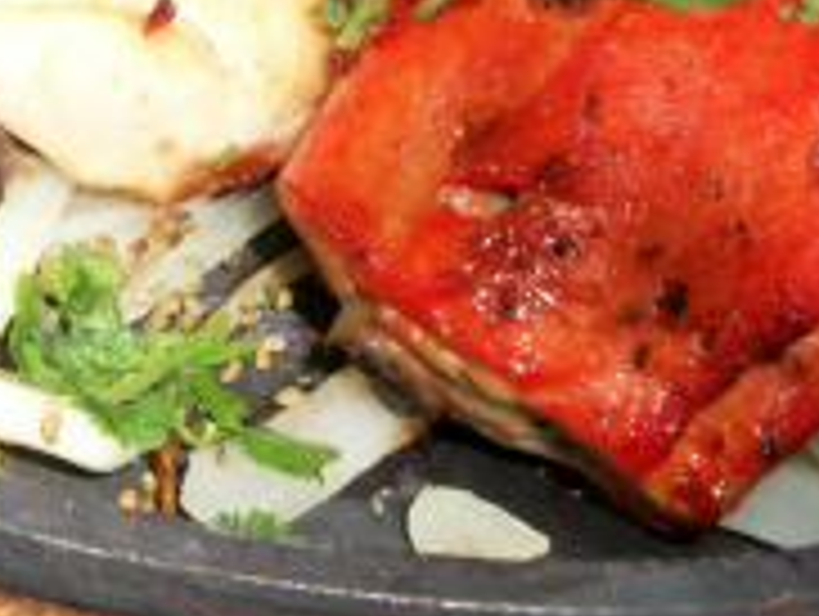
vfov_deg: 17.7
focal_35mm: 82
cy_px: 18
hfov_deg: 22.9
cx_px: 11
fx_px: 1943
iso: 80
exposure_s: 1/30
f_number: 2.9
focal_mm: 5.7
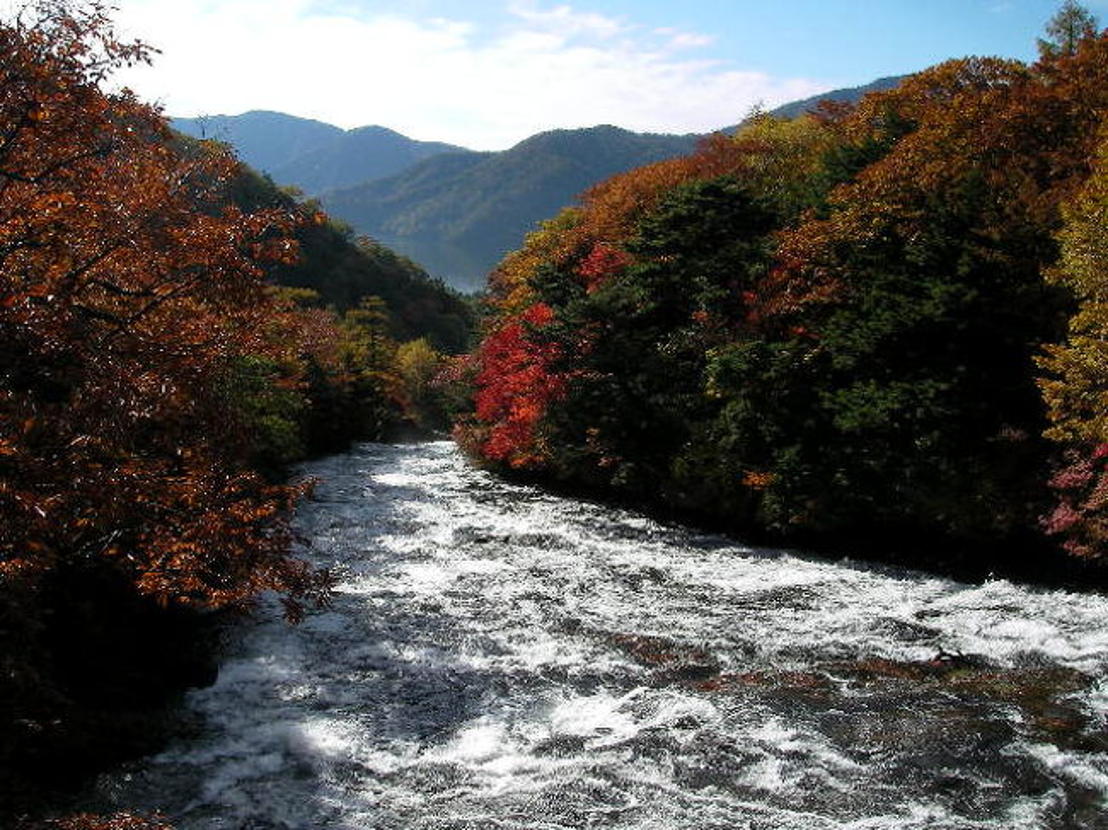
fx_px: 1216
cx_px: 554
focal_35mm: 38
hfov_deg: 49.0
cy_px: 415
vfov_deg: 37.7
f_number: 6.6
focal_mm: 6.3
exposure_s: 1/324
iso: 50
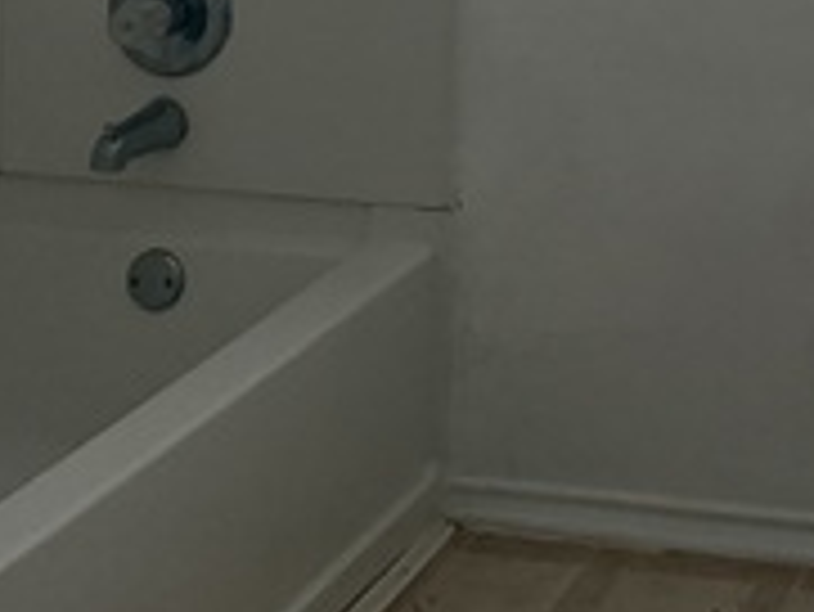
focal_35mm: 85
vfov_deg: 15.6
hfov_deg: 20.7
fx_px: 2000
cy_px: -387
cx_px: 1097
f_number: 1.78
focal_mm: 6.76
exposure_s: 1/46
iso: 800
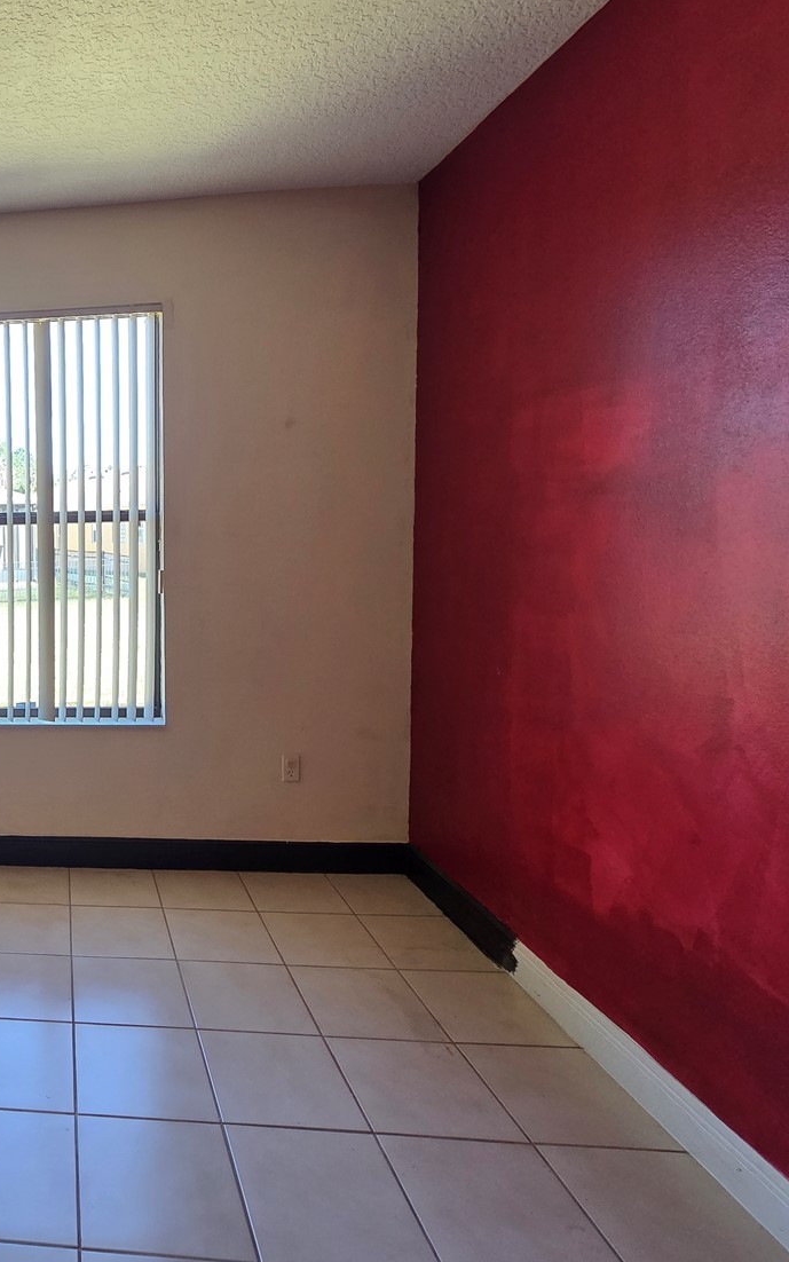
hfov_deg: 48.1
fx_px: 688
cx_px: -17
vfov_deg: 85.0
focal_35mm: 20
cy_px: 593
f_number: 2.2
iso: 160
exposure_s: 1/120
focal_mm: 2.2
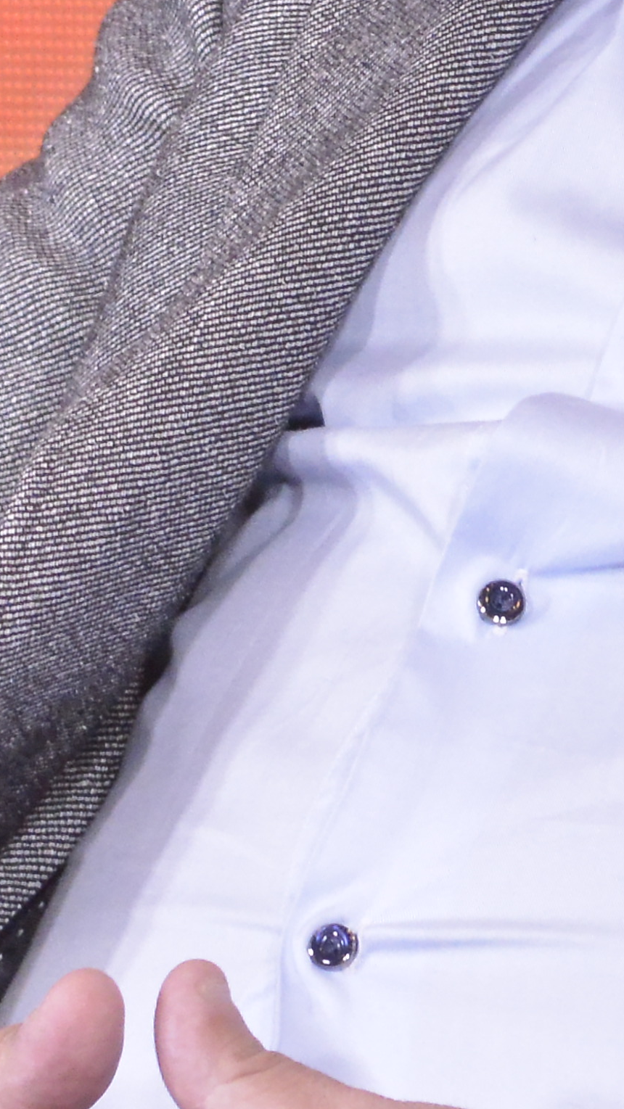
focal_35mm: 782
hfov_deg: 1.6
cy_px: -22
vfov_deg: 2.8
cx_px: 618
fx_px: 23004
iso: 6400
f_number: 9
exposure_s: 1/200
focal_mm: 155
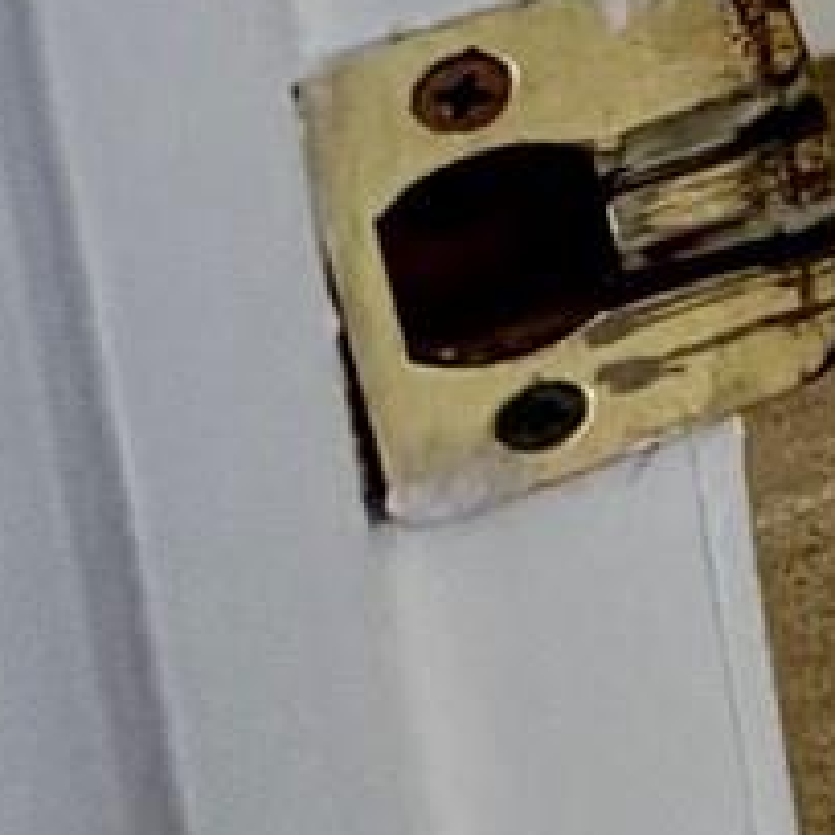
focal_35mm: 124
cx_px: 3639
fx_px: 3384
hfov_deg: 7.4
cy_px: -970
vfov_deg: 12.1
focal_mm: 2.22
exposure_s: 1/120
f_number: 2.2
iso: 160
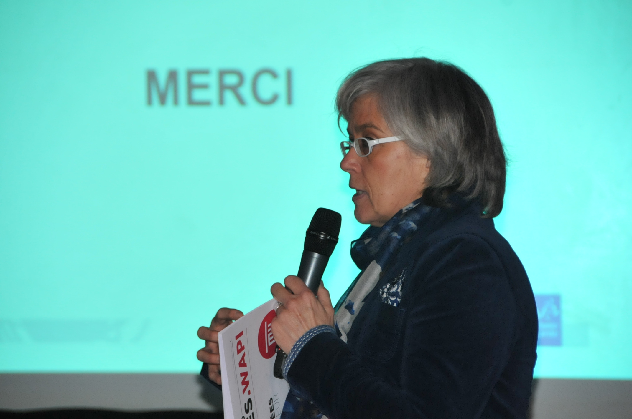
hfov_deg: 9.2
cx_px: 316
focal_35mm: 225
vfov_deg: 6.1
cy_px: 210
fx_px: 3945
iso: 1250
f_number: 5.6
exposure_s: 1/80
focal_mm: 150
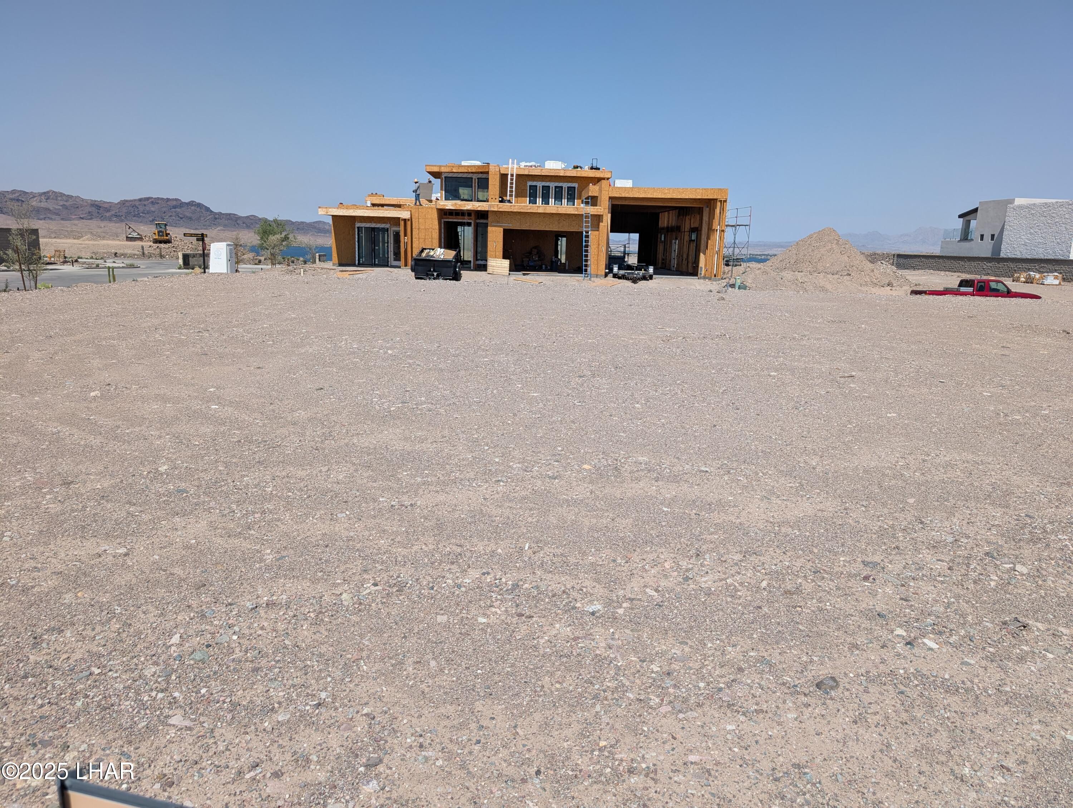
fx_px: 745
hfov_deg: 71.5
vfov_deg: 56.9
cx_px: 536
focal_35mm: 24
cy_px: 404
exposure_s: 1/1845
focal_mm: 6.9
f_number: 1.68
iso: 29
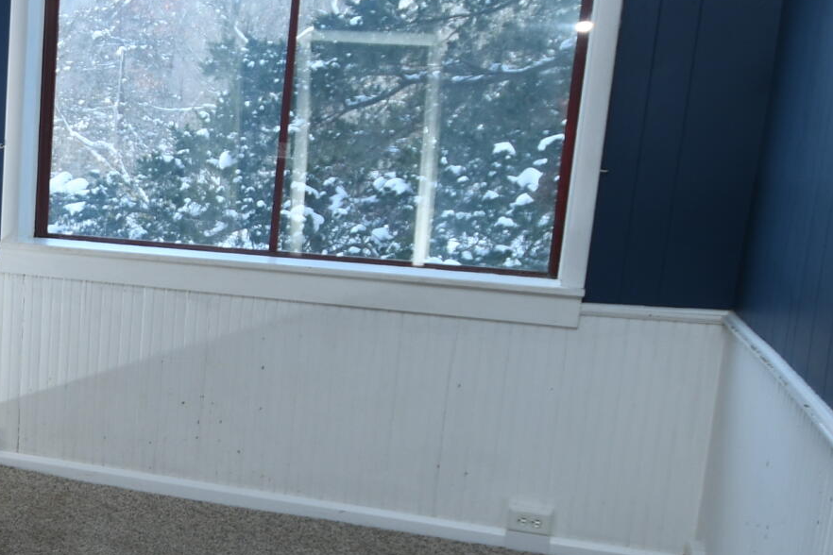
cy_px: 311
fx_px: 1180
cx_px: -122
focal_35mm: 51
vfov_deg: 26.5
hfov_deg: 33.1
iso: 100
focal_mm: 10
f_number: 4
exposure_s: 1/50
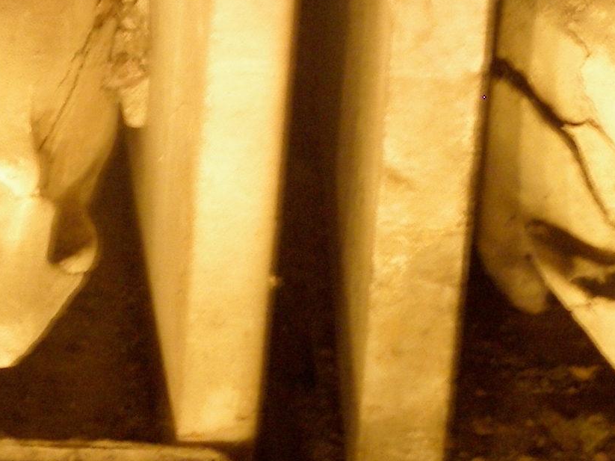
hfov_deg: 5.2
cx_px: -531
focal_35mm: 373
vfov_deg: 4.0
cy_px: 162
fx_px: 6626
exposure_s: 1/2.5
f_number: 4
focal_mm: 19.7
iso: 100
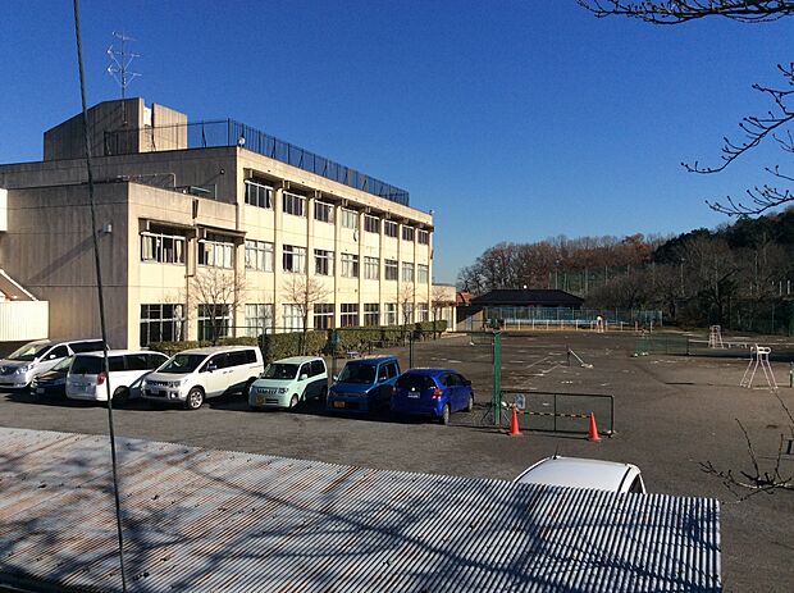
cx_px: 397
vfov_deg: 44.1
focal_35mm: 32
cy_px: 296
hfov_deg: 56.9
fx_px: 733
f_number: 2.4
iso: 32
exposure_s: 1/2045
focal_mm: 3.3
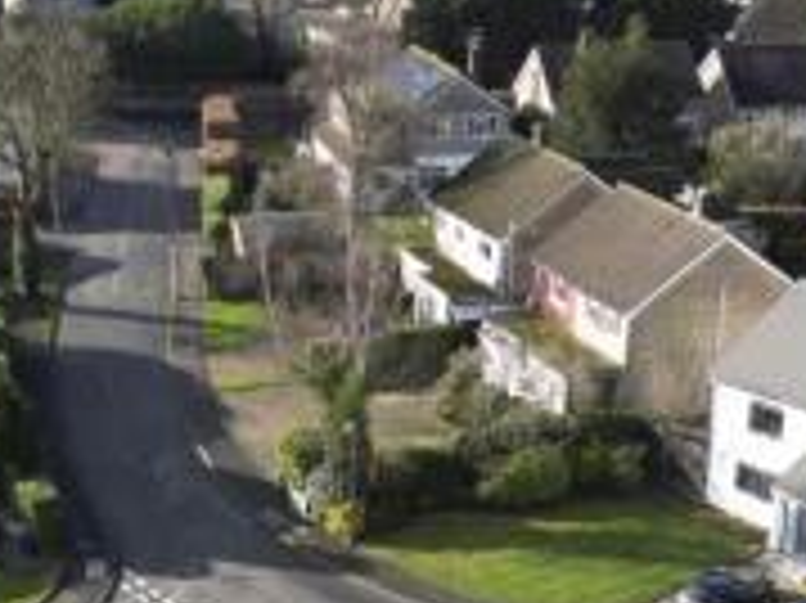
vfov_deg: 18.1
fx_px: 1815
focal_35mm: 78
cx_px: 380
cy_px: 673
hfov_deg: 25.0
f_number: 1.7
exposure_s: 1/800
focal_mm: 6.72
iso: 100
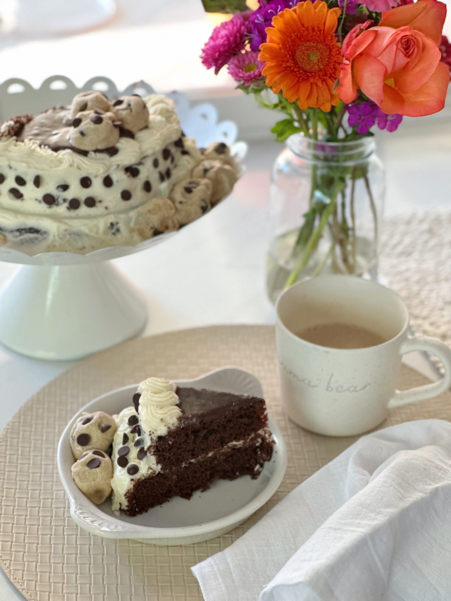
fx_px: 1338
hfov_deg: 19.1
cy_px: 300
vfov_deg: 25.3
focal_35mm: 77
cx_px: 226
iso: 400
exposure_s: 1/24
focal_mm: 9
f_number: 2.8
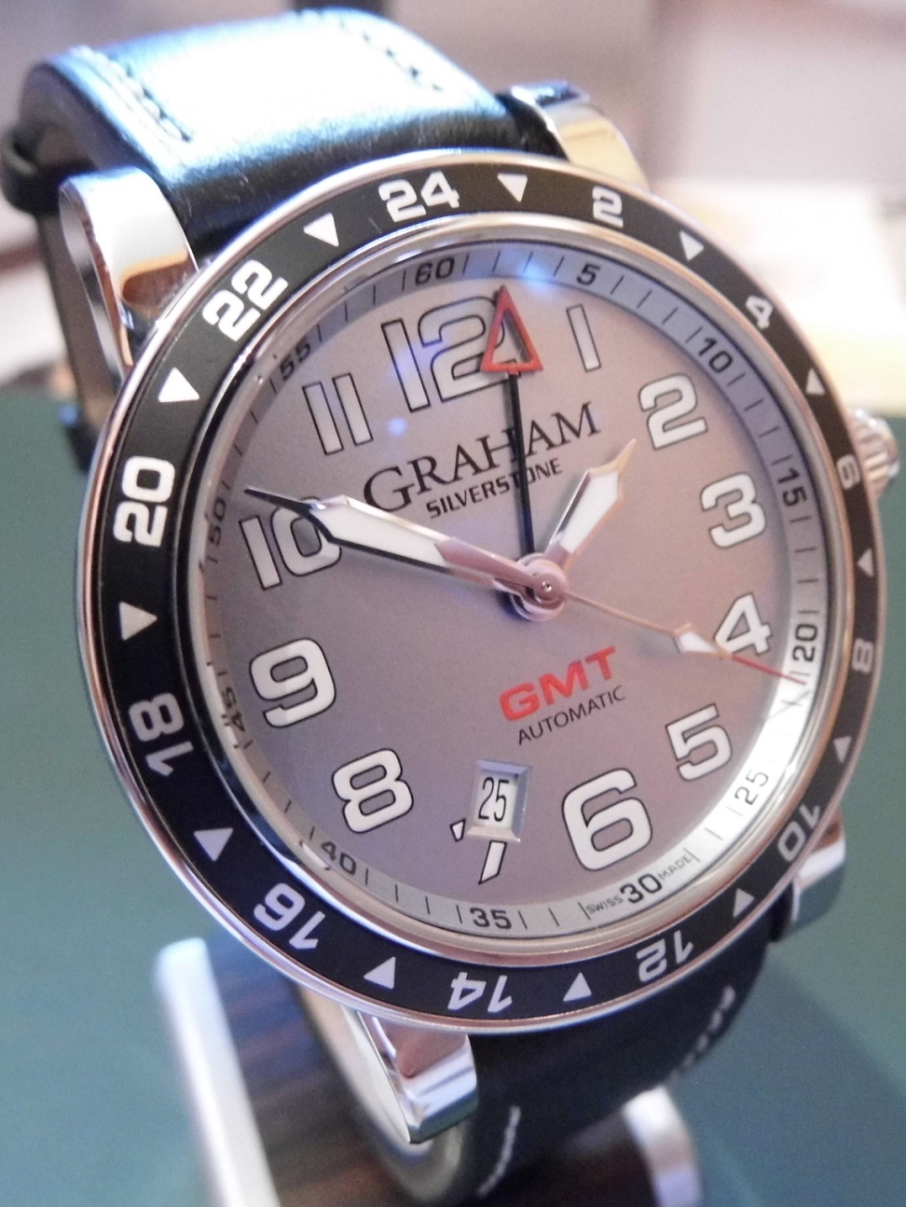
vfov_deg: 69.4
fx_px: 872
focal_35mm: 25
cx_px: 453
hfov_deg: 54.9
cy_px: 604
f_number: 3.1
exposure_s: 1/8
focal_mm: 4.5
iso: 400
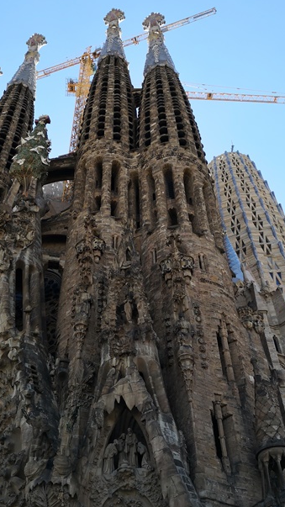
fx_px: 524
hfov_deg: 30.2
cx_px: 97
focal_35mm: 39
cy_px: 314
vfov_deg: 51.1
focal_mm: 3.95
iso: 50
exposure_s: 1/1513
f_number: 1.8
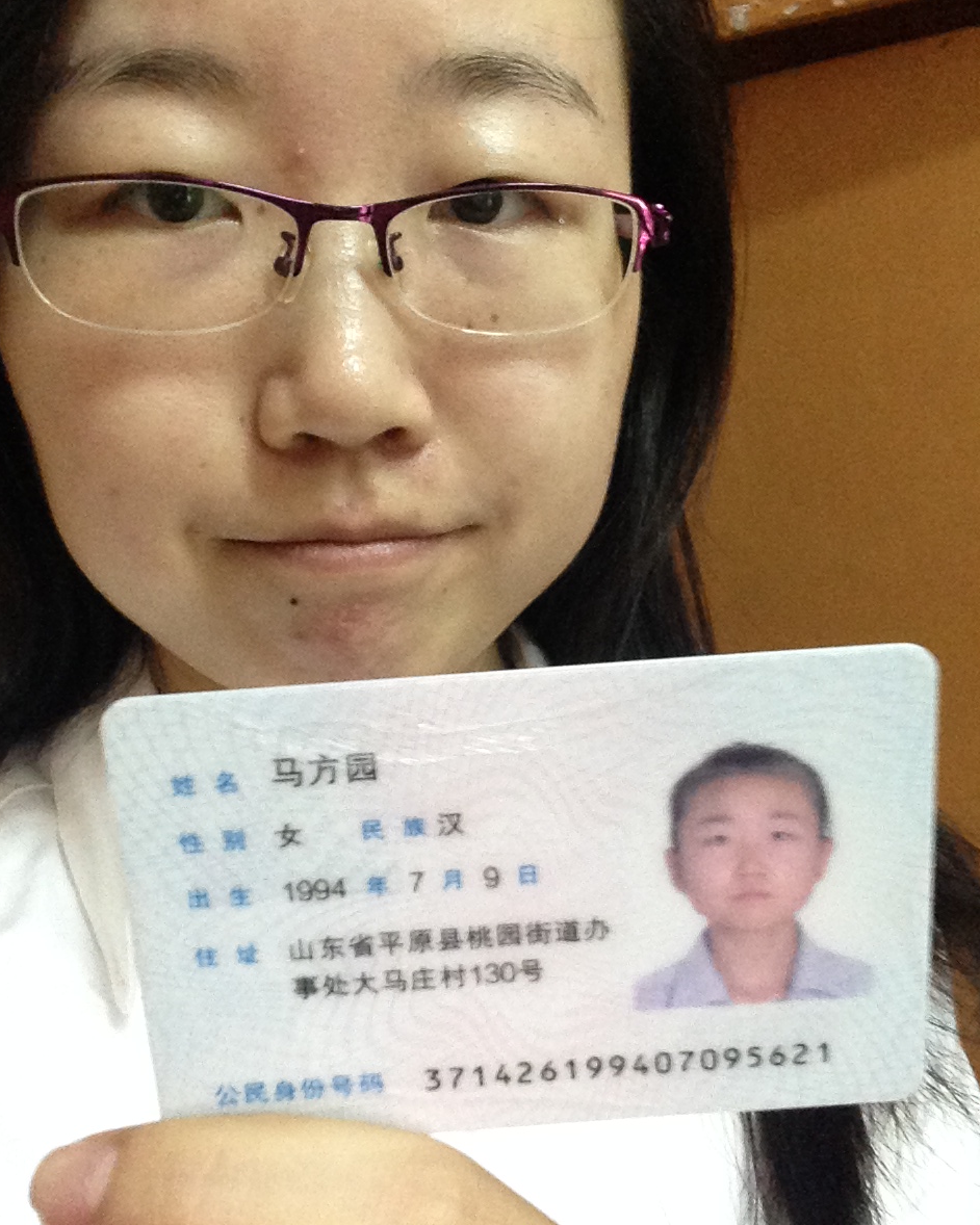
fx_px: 1269
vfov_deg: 51.5
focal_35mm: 35
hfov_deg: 42.2
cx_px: 490
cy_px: 593
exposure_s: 1/15
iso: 500
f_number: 2.4
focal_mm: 2.15
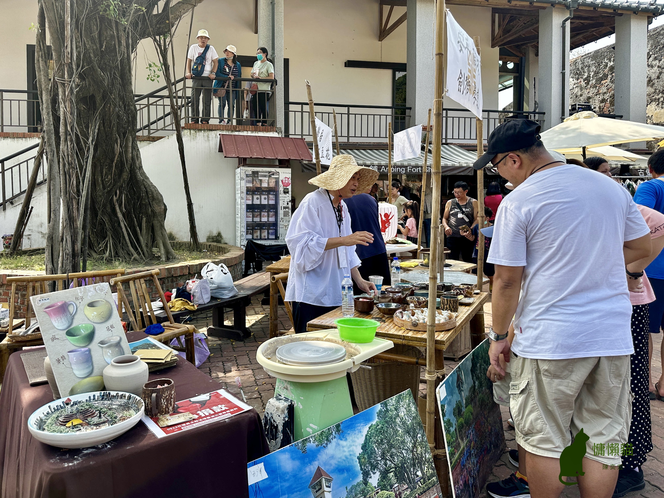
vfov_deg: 56.8
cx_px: 332
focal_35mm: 24
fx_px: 460
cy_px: 249
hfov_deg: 71.6
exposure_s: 1/1000
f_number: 1.8
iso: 80
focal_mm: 6.86
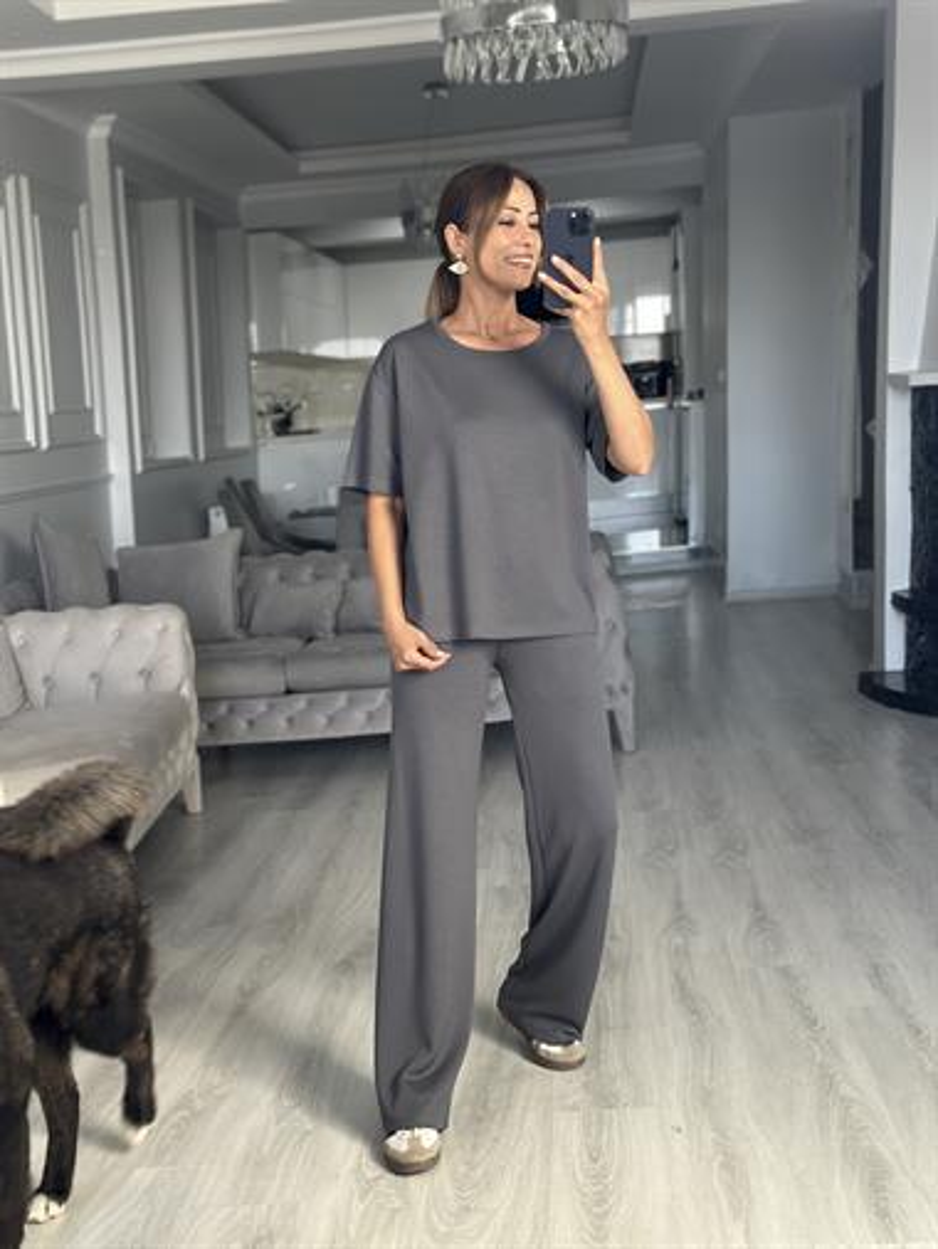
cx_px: 469
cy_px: 624
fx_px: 1733
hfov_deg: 30.3
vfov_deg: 39.6
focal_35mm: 48
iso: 125
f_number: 1.78
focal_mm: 6.86
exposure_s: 1/74
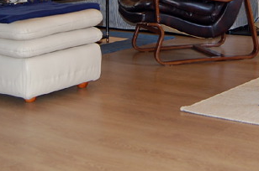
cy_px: -54
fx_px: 567
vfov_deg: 16.2
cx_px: 172
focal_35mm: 79
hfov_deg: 25.6
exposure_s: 1/60
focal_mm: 18
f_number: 3.5
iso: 400
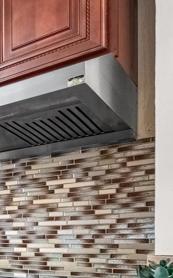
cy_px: 255
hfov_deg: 19.6
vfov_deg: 40.0
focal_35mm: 46
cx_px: -150
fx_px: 347
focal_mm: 10
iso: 1600
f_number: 9
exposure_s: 1/250
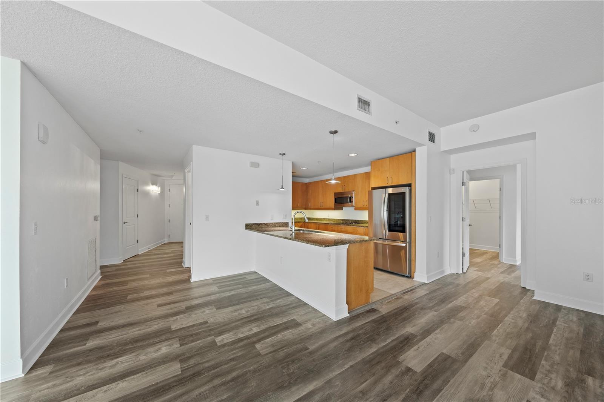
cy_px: 201
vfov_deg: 90.0
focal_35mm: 12
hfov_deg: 112.6
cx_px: 302
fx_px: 201
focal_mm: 8
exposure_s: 1/2
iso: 320
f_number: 7.1
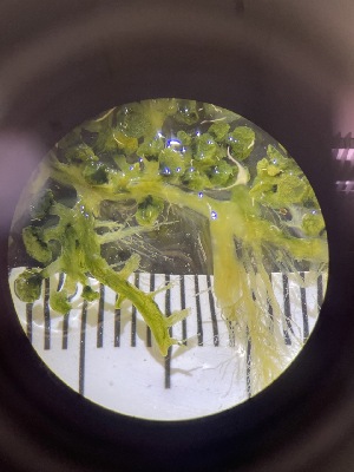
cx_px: 177
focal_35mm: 26
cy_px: 236
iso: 125
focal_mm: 4.2
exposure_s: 1/63
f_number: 1.6
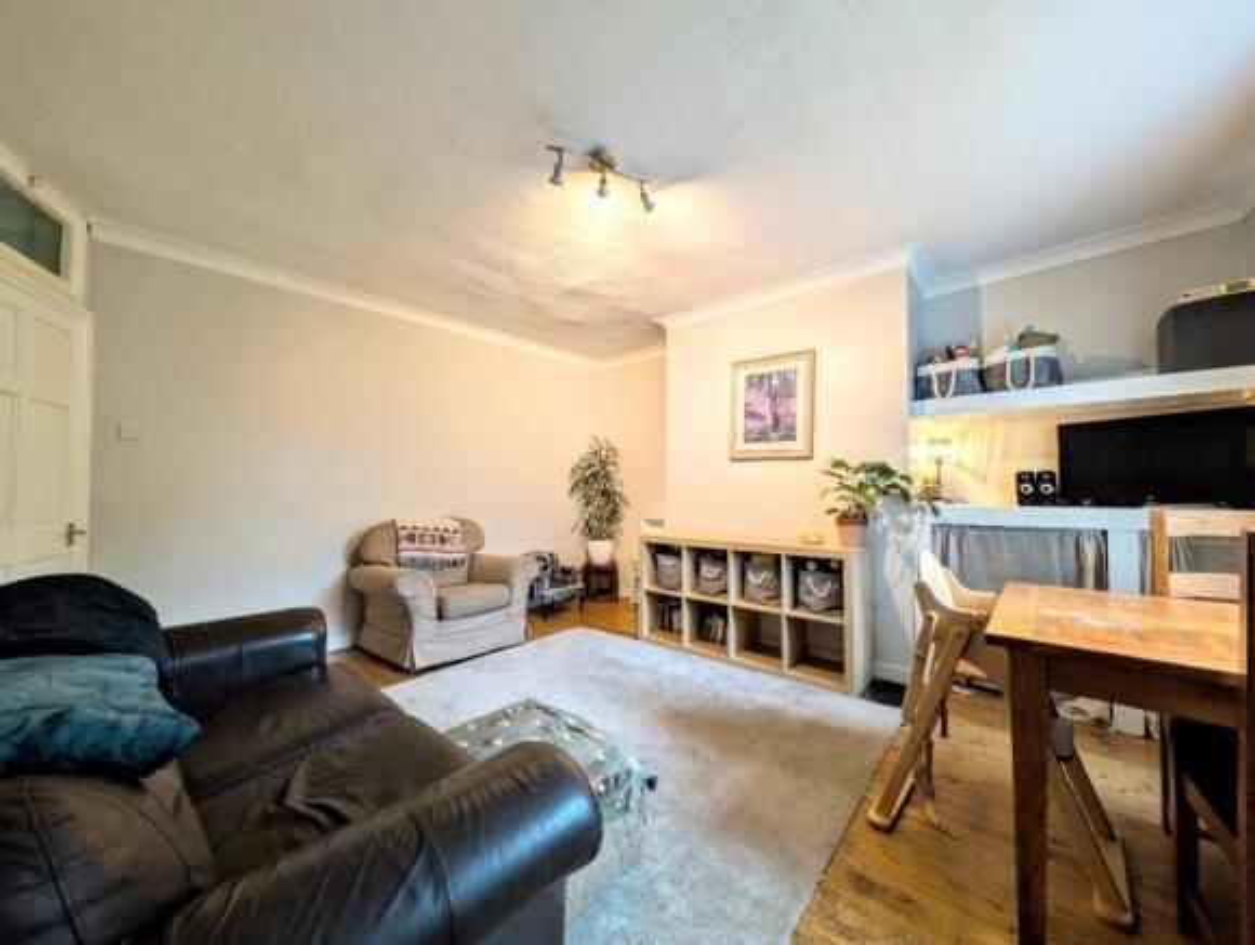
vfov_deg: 94.7
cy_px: 472
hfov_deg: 110.4
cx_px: 628
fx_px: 436
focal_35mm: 12
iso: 69
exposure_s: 1/16.7
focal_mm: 2.02
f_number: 1.7
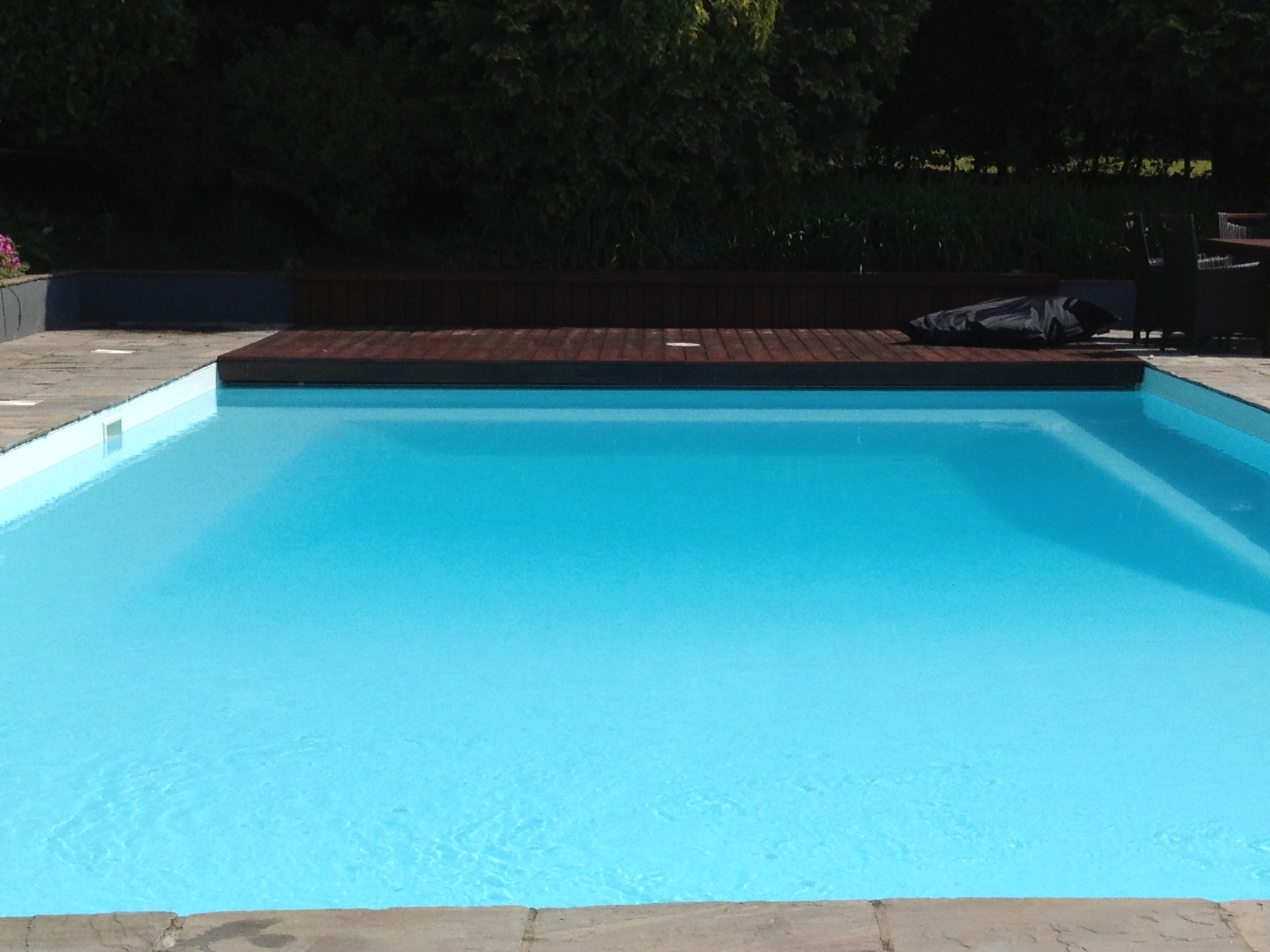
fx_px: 2641
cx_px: 775
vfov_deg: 20.4
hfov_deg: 27.0
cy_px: 472
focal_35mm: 72
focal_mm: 4.28
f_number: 2.4
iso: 64
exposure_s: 1/2762
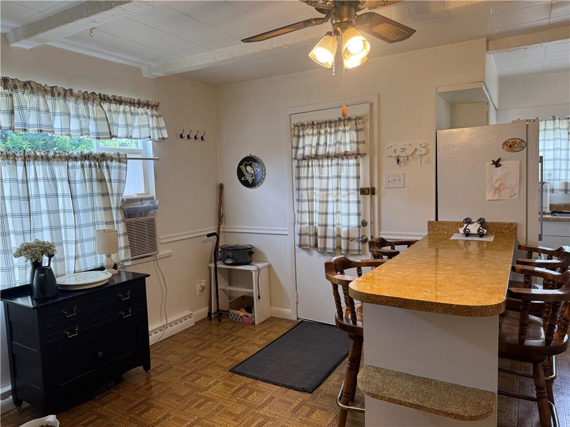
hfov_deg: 71.6
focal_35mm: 24
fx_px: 395
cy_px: 214
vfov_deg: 56.8
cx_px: 285
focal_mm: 6.76
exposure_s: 1/120
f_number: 1.78
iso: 100
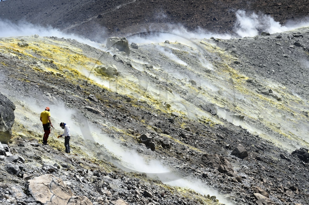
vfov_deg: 8.6
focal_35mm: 160
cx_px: 154
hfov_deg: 12.8
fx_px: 1372
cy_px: 102
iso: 200
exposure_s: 1/320
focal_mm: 160
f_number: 14
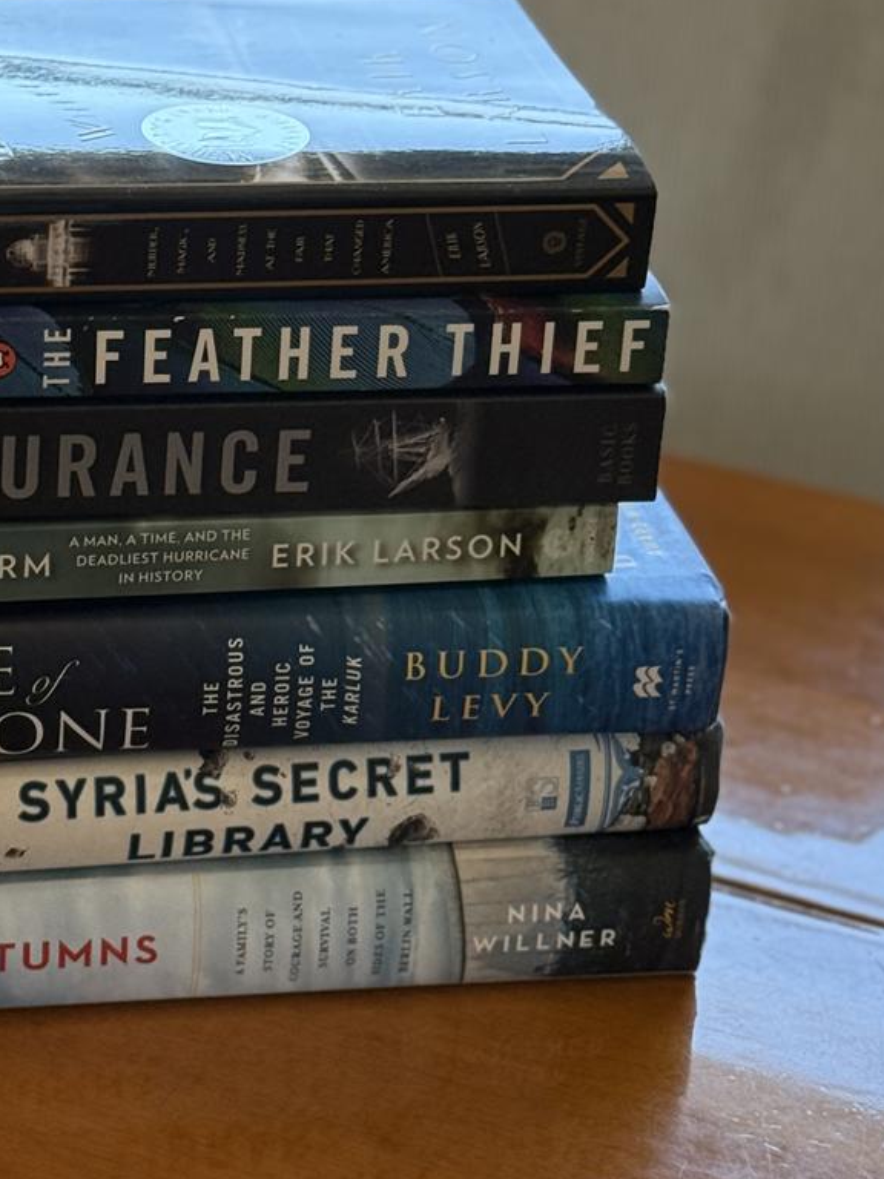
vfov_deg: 19.6
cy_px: 570
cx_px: 229
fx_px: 3405
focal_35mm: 100
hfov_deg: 14.7
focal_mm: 6.76
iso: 125
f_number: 1.78
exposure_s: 1/120
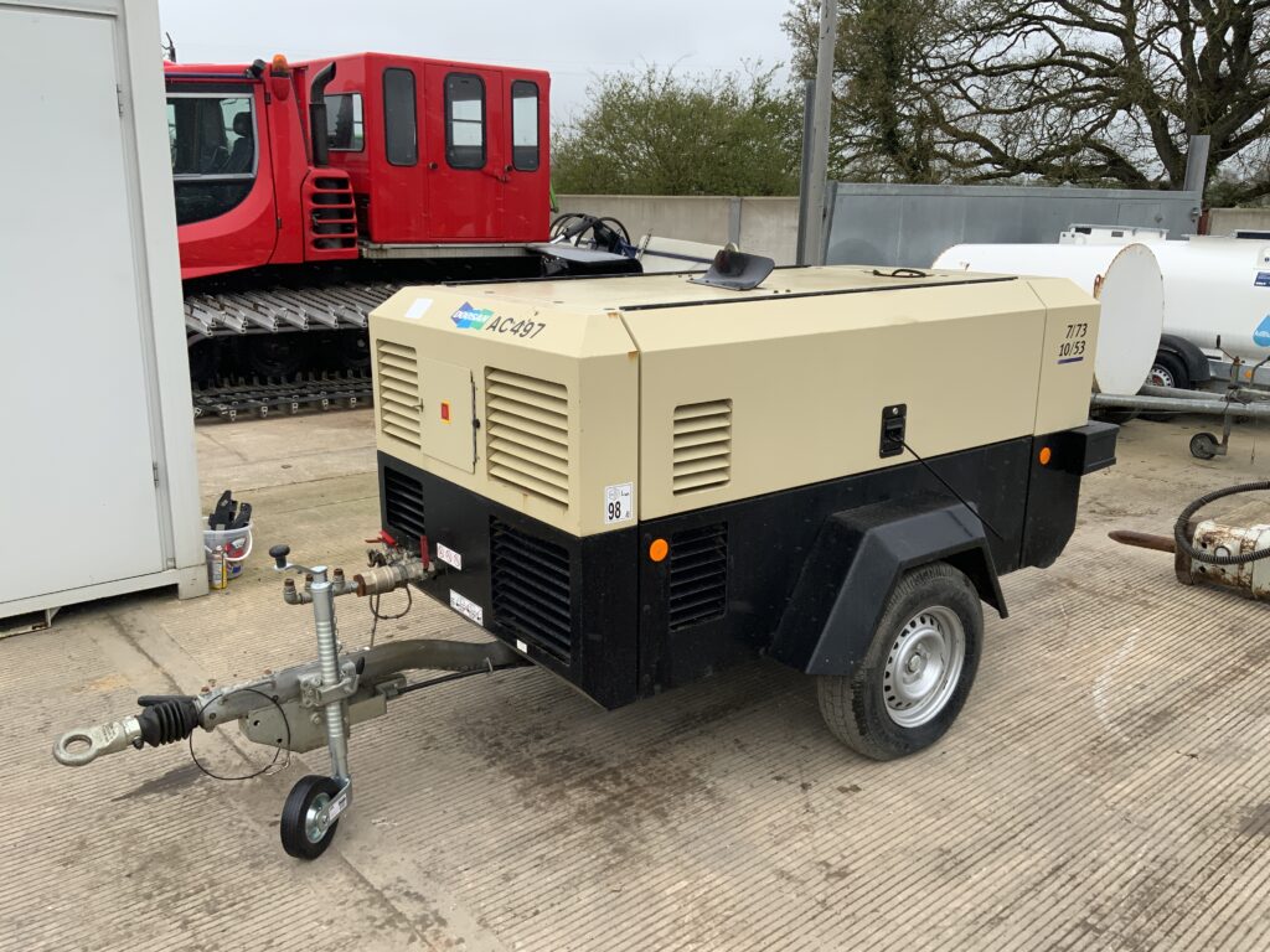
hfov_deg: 61.7
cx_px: 635
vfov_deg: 48.2
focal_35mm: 29
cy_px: 476
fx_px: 1064
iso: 16
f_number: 1.8
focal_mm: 3
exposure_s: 1/1250
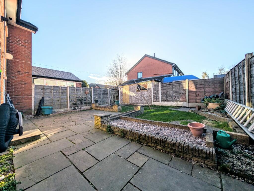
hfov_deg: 110.5
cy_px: 96
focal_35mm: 12
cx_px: 127
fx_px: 88
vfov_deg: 94.6
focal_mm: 2.02
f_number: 1.7
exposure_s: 1/2967
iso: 47
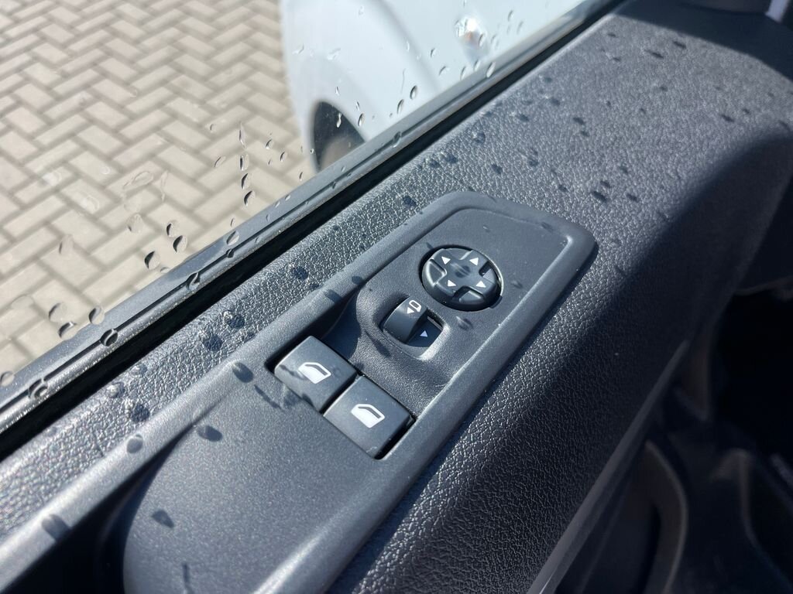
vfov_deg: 53.1
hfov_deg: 67.3
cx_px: 396
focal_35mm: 26
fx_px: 596
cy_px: 297
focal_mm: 5.1
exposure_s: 1/1018
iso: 50
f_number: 1.6
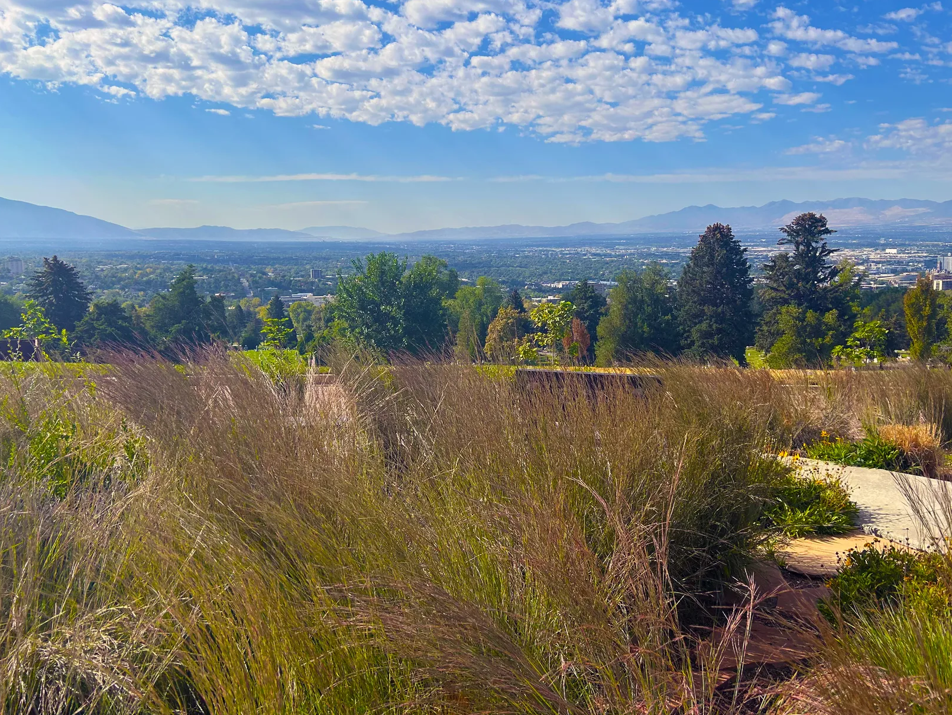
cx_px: 533
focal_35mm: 31
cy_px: 329
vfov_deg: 45.4
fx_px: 853
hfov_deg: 58.2
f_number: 1.5
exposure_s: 1/5882
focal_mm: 5.7
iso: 50
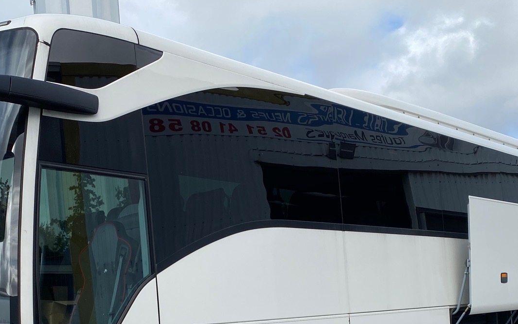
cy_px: 334
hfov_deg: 38.7
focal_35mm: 52
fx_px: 734
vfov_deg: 23.7
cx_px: 214
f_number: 1.8
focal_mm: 4.25
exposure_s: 1/2183
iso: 32
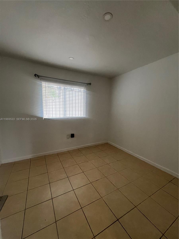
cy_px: 120
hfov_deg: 89.9
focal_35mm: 13
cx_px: 90
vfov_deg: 106.2
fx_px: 90
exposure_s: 1/120
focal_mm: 1.57
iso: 160
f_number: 1.8
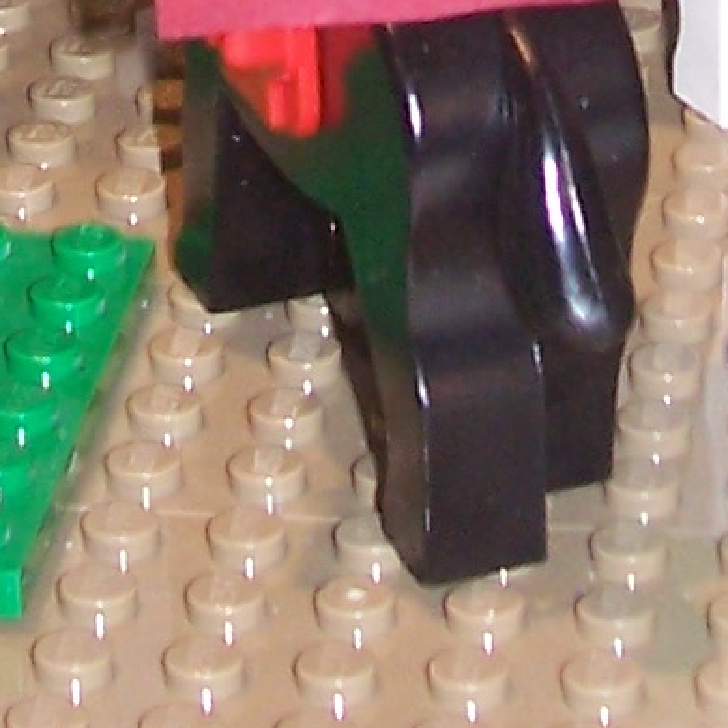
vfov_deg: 6.6
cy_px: -1237
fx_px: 5853
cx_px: 571
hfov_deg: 7.1
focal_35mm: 246
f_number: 3
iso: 125
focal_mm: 7
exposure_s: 1/60
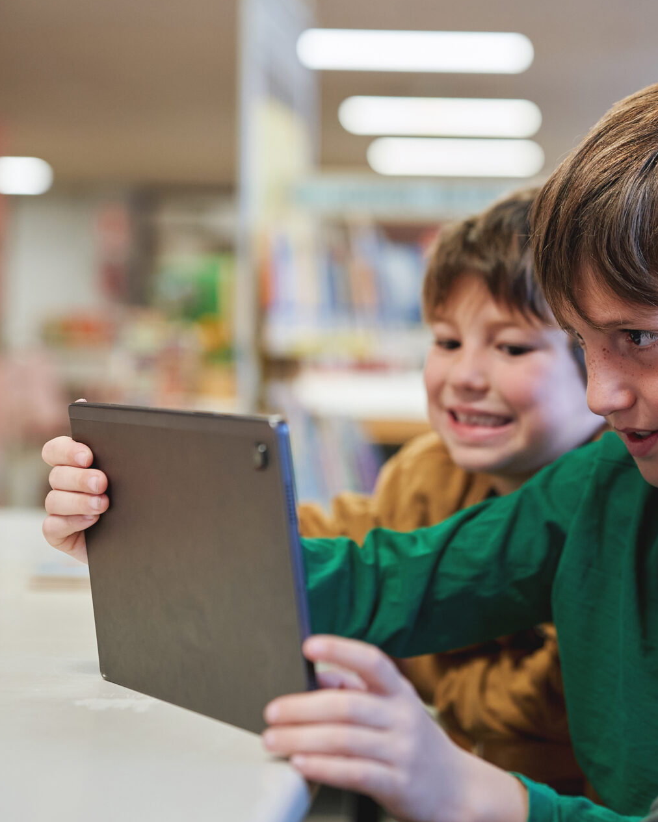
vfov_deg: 24.9
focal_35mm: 76
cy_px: 261
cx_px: 466
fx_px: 1850
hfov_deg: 20.1
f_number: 1.8
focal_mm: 40
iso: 500
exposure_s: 1/160
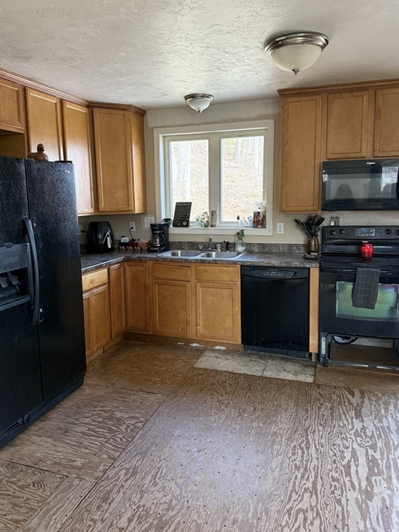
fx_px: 399
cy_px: 246
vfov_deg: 67.2
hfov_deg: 53.1
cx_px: 198
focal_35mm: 26
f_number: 1.78
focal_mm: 6.76
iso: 320
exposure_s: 1/60
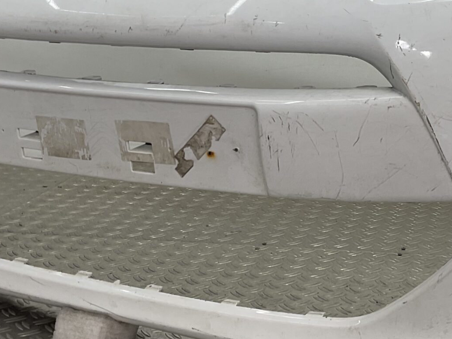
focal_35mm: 72
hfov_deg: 26.4
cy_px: 103
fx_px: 940
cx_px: 374
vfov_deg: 20.3
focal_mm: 3
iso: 16
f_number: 1.8
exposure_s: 1/175
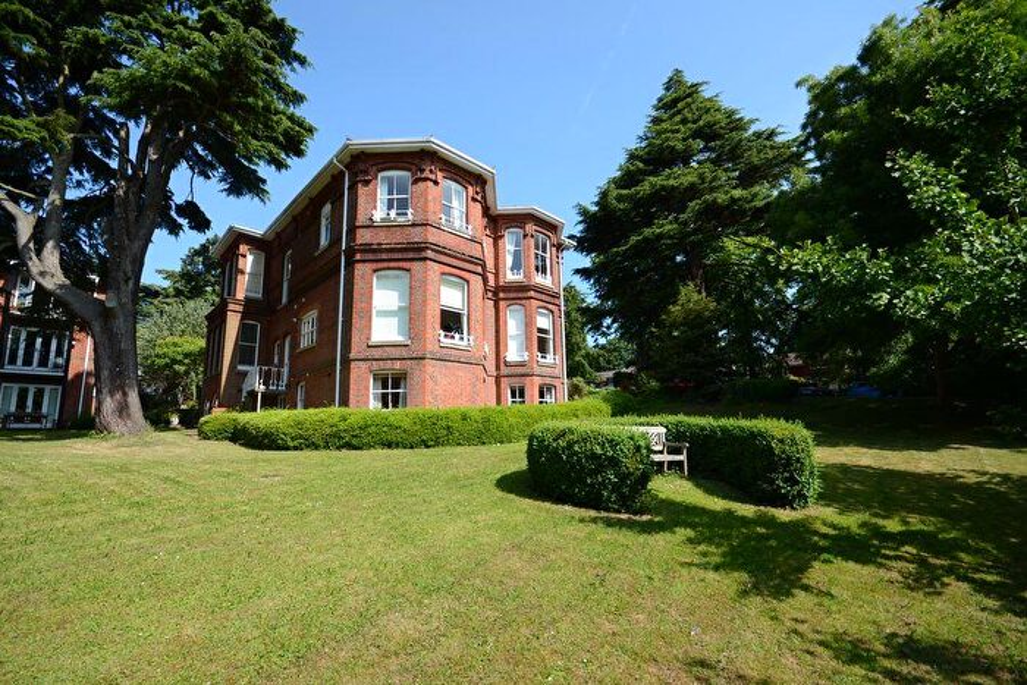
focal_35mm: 15
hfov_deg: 100.4
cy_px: 342
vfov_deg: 77.4
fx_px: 428
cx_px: 514
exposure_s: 1/160
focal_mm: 10
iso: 100
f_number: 6.3
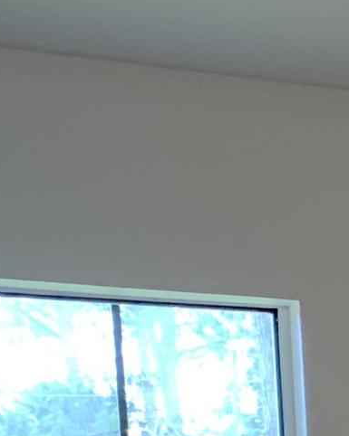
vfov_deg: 11.0
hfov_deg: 8.2
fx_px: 2042
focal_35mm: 158
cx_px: 1071
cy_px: 897
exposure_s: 1/60
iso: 50
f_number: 1.8
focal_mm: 4.25
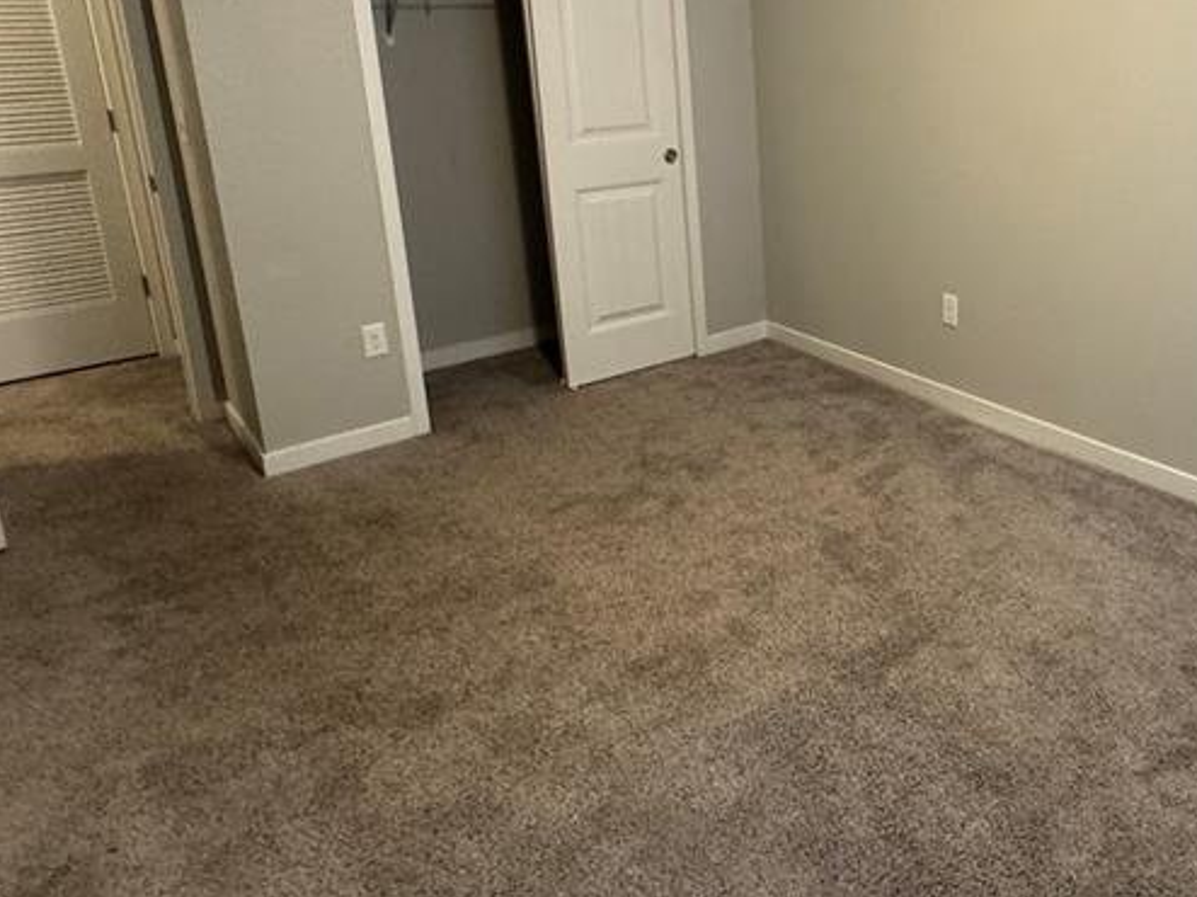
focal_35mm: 29
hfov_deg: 58.0
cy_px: 261
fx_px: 1002
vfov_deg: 47.0
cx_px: 921
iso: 640
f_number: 2.2
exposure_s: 1/60
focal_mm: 2.22
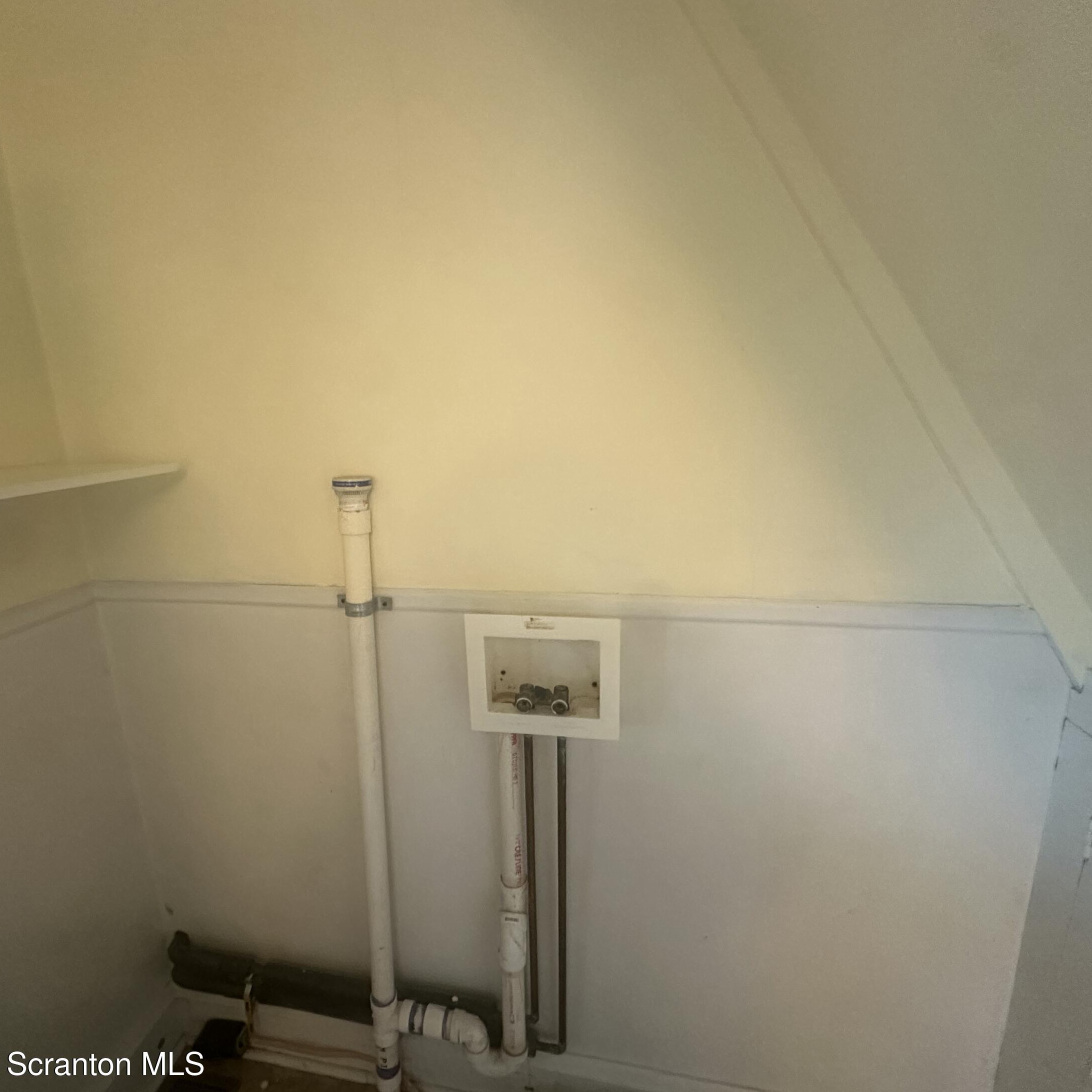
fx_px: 607
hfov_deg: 83.7
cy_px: 553
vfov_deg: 84.0
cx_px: 488
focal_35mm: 17
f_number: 2.2
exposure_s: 1/60
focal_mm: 2.22
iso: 500
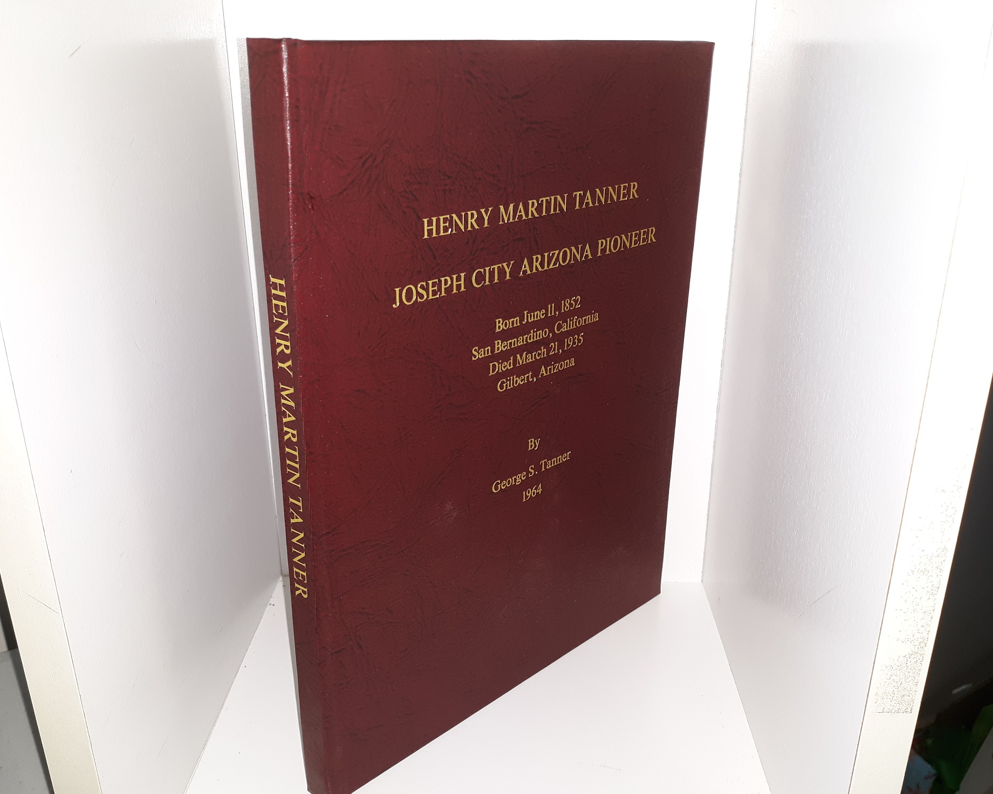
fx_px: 882
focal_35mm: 30
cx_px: 487
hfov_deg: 58.8
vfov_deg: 48.5
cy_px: 405
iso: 50
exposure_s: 1/50
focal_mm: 3.7
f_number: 1.7
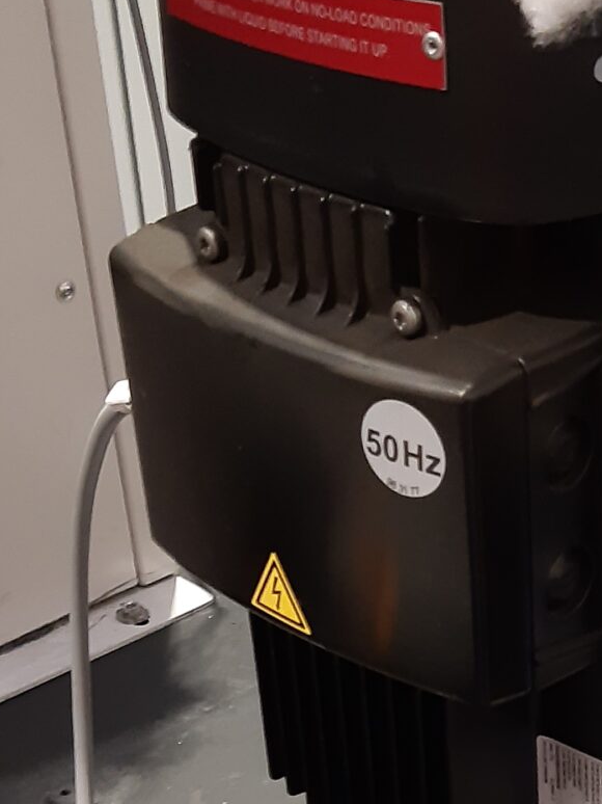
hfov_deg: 16.9
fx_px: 1995
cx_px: 531
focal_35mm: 86
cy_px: 804
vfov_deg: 21.9
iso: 250
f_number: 1.7
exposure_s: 1/25
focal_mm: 3.92
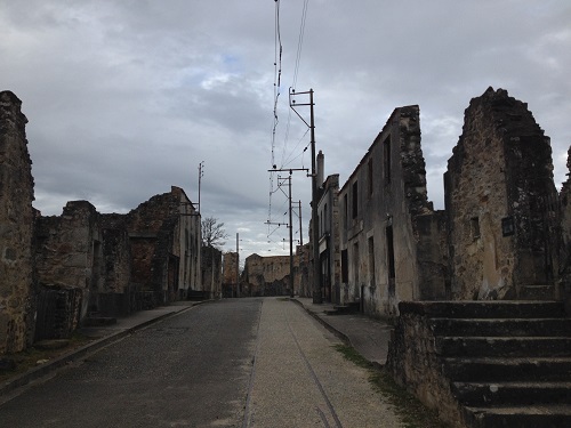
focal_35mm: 35
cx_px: 286
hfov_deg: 52.6
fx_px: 577
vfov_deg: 40.7
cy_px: 214
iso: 50
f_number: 2.4
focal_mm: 4.28
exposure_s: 1/1255
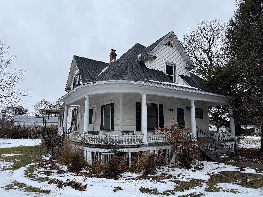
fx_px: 182
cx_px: 132
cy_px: 98
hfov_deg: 71.6
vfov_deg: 56.8
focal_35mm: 24
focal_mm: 6.76
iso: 80
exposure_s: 1/1192
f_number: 1.78
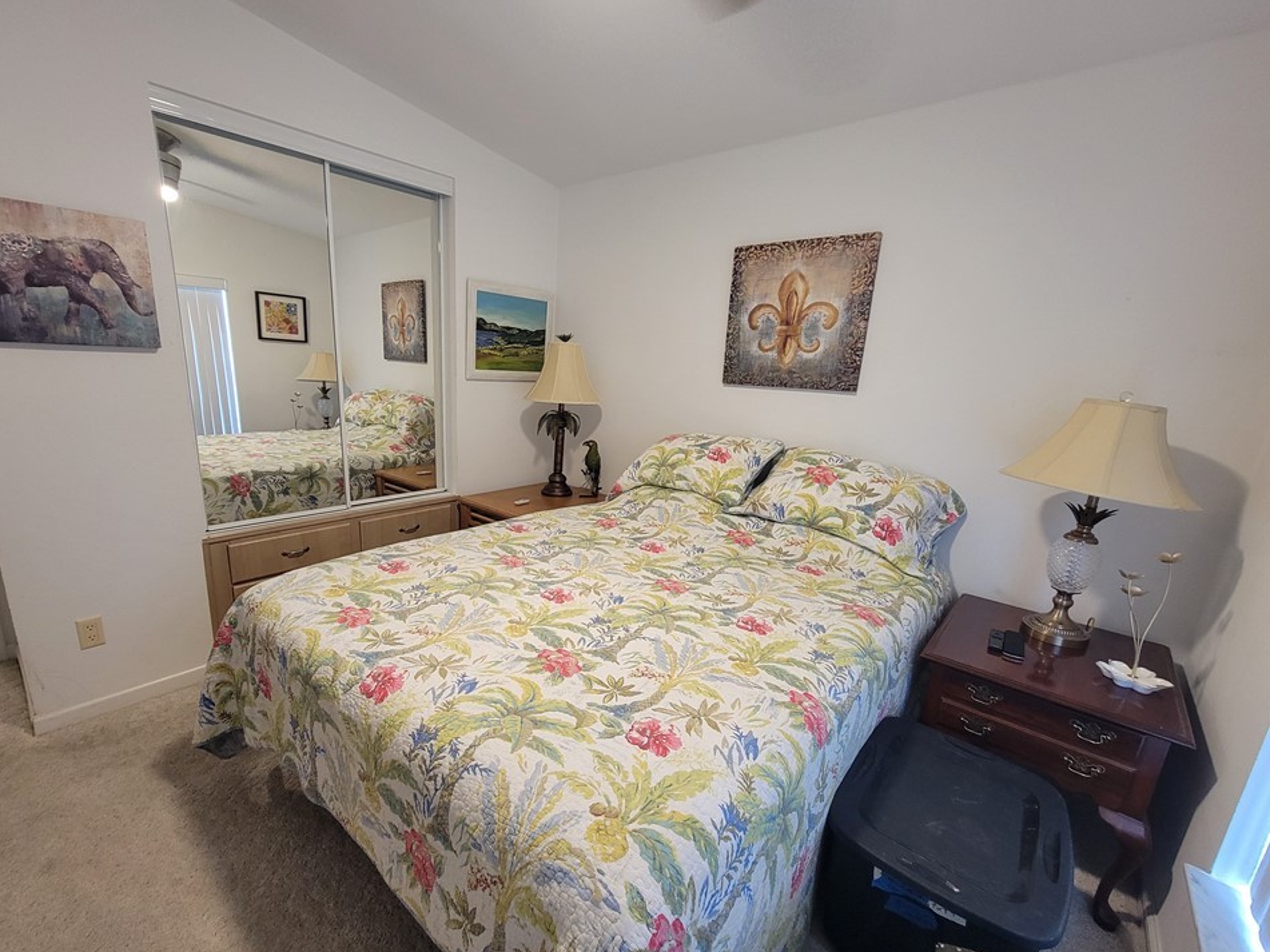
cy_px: 486
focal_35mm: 14
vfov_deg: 85.6
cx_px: 589
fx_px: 514
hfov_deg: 101.9
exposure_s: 1/40
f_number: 2.2
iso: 320
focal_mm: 2.2
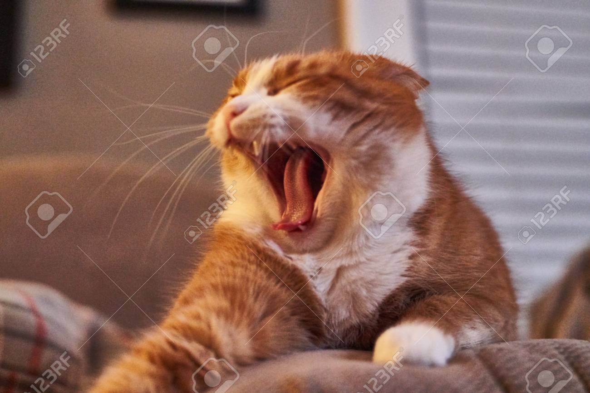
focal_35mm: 50
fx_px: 819
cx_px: 295
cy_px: 196
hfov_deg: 39.6
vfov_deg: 27.0
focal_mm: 50
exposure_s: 1/60
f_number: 2.8
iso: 25600
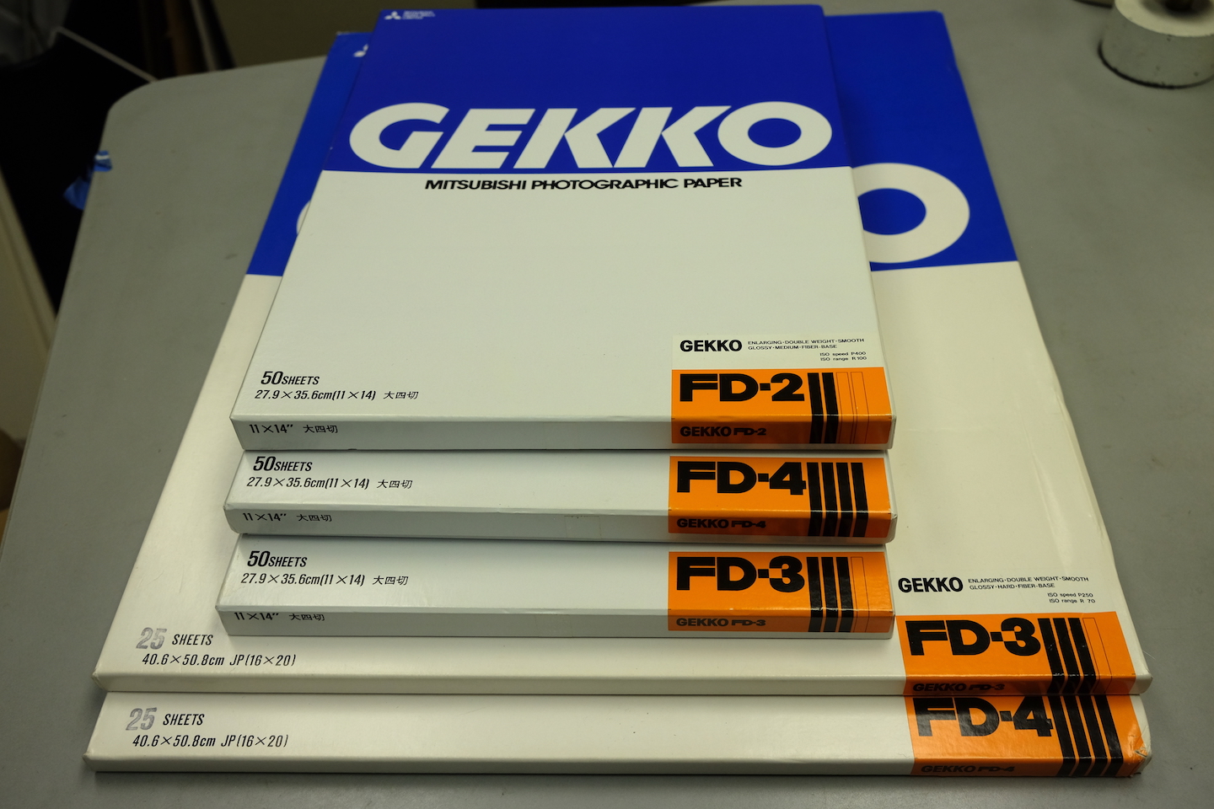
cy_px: 404
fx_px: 1079
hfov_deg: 58.7
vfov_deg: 41.1
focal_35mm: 32
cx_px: 607
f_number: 4.5
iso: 400
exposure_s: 1/160
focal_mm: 21.4
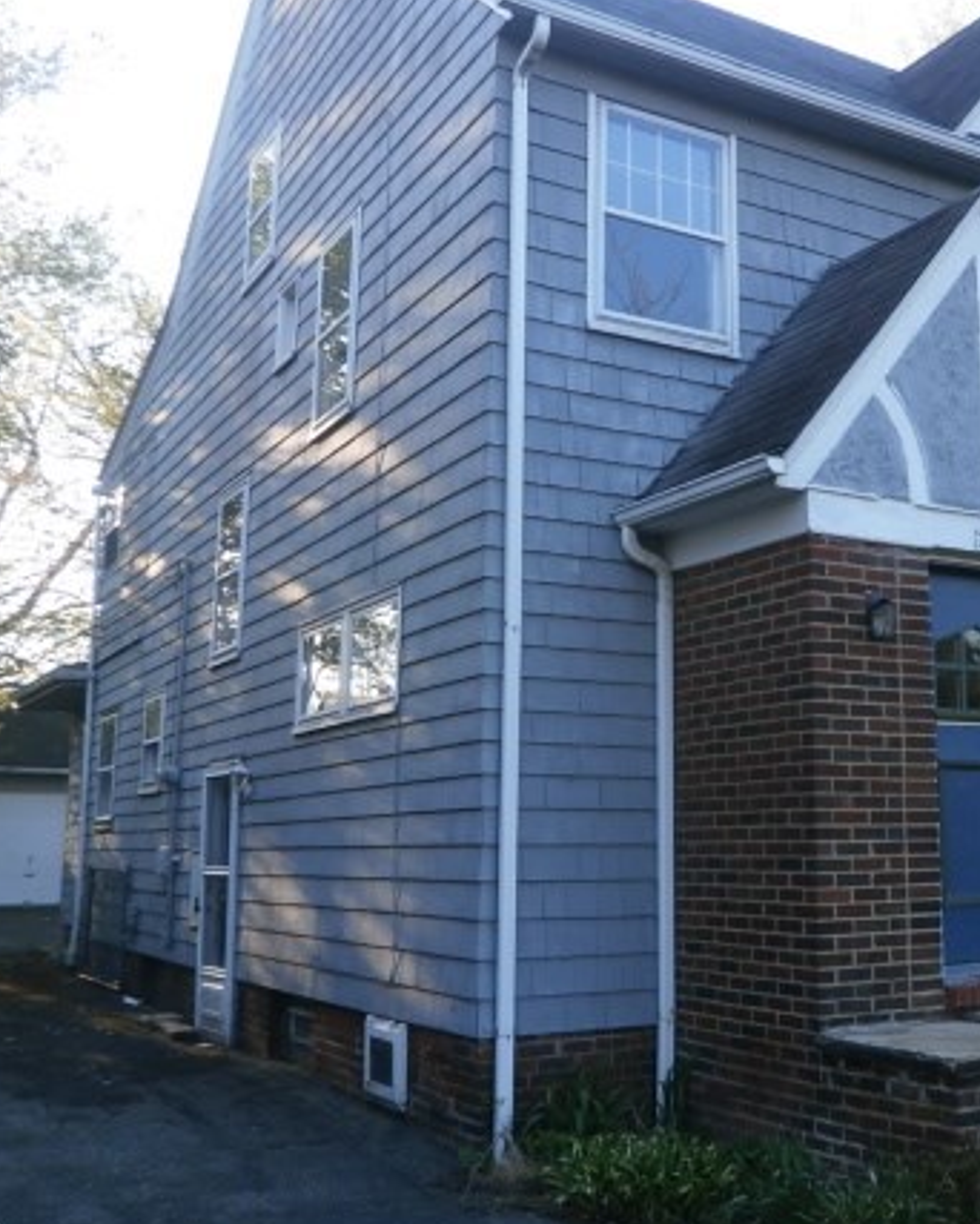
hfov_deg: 38.2
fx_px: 1377
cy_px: 576
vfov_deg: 47.9
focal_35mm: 38
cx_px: 734
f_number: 2.8
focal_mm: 4.7
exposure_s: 1/200
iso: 100
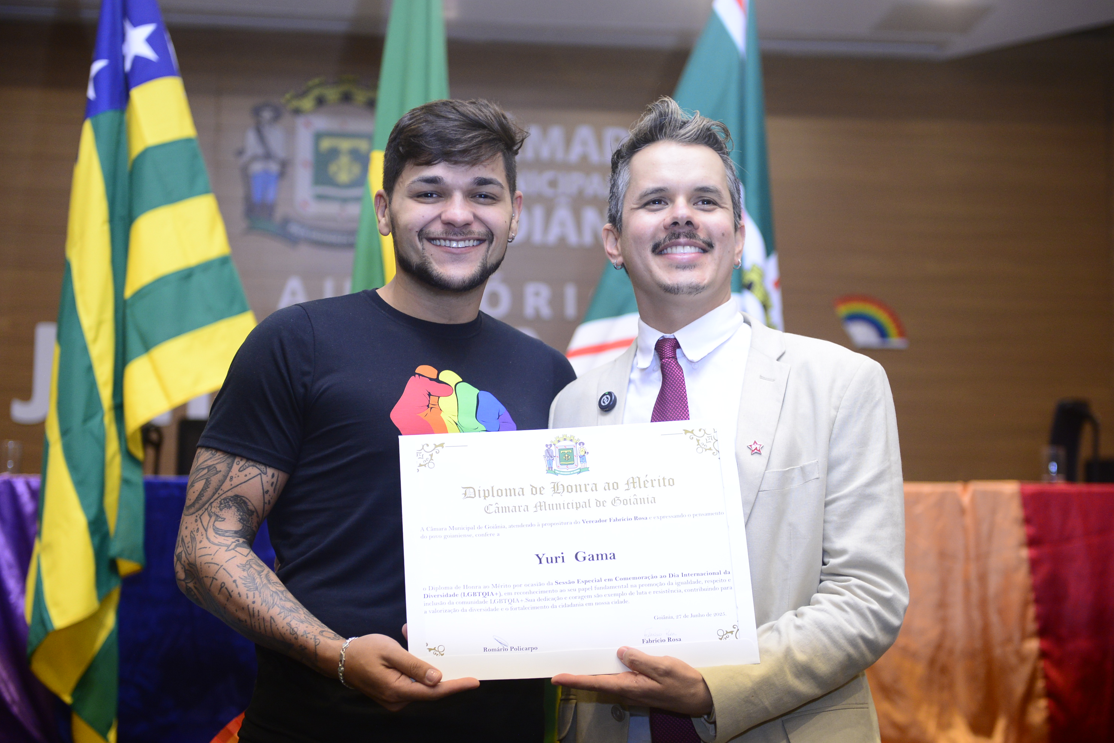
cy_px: 376
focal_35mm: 63
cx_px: 560
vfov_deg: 21.6
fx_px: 1950
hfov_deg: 31.9
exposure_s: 1/125
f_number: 4.5
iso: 2000
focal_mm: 62
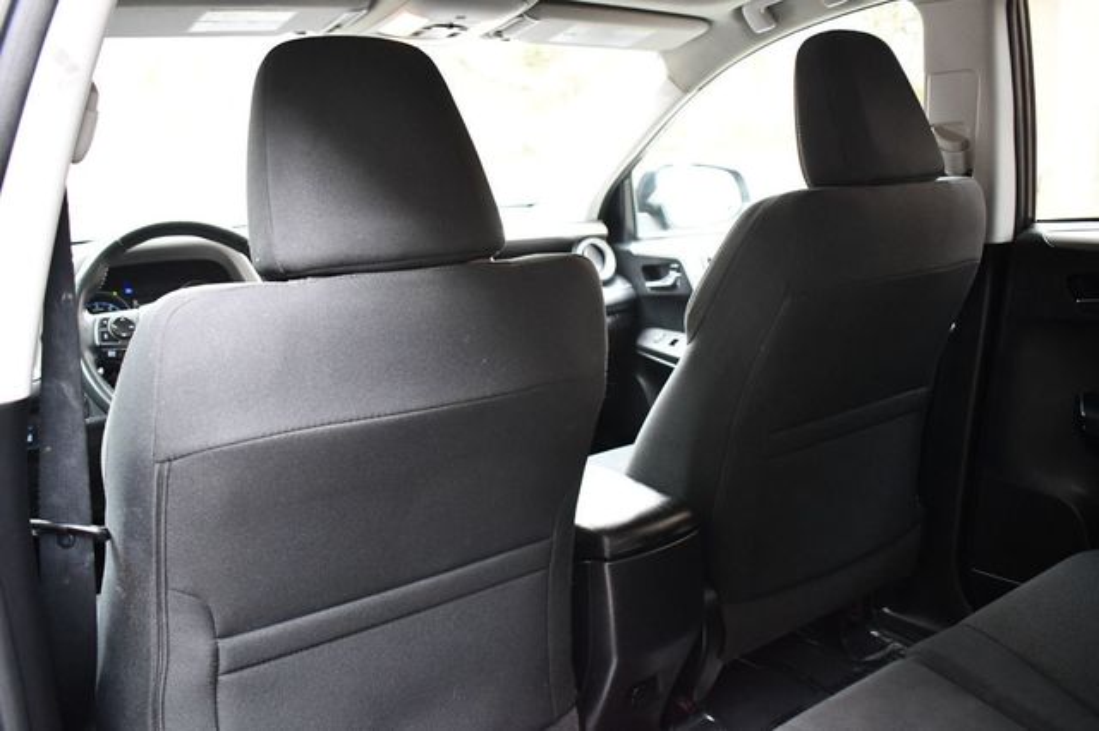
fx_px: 946
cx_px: 550
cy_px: 366
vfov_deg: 42.3
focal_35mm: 31
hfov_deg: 60.3
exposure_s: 1/100
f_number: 3.8
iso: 3200
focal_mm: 21
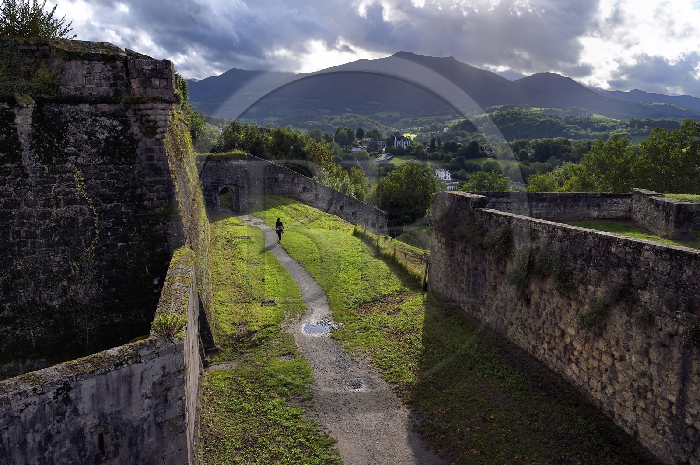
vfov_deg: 43.5
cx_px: 350
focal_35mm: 30
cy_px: 232
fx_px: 583
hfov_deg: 62.0
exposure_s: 1/250
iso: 200
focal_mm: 30
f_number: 9
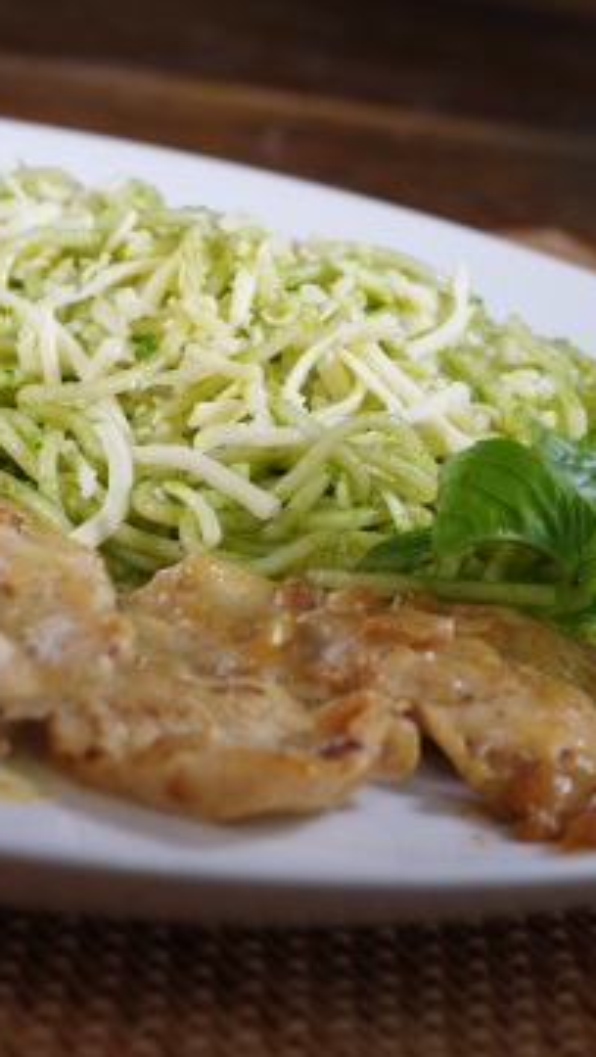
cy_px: 534
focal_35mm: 121
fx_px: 3393
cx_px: 32
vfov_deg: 17.7
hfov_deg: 10.0
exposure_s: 1/40
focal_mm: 50
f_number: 6.3
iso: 100
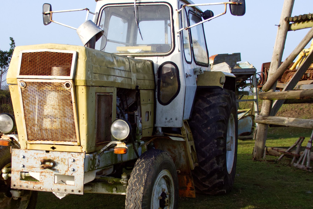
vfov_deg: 22.2
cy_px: 116
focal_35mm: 61
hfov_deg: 32.7
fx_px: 530
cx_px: 117
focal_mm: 30
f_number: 4.5
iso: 400
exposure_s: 1/1600
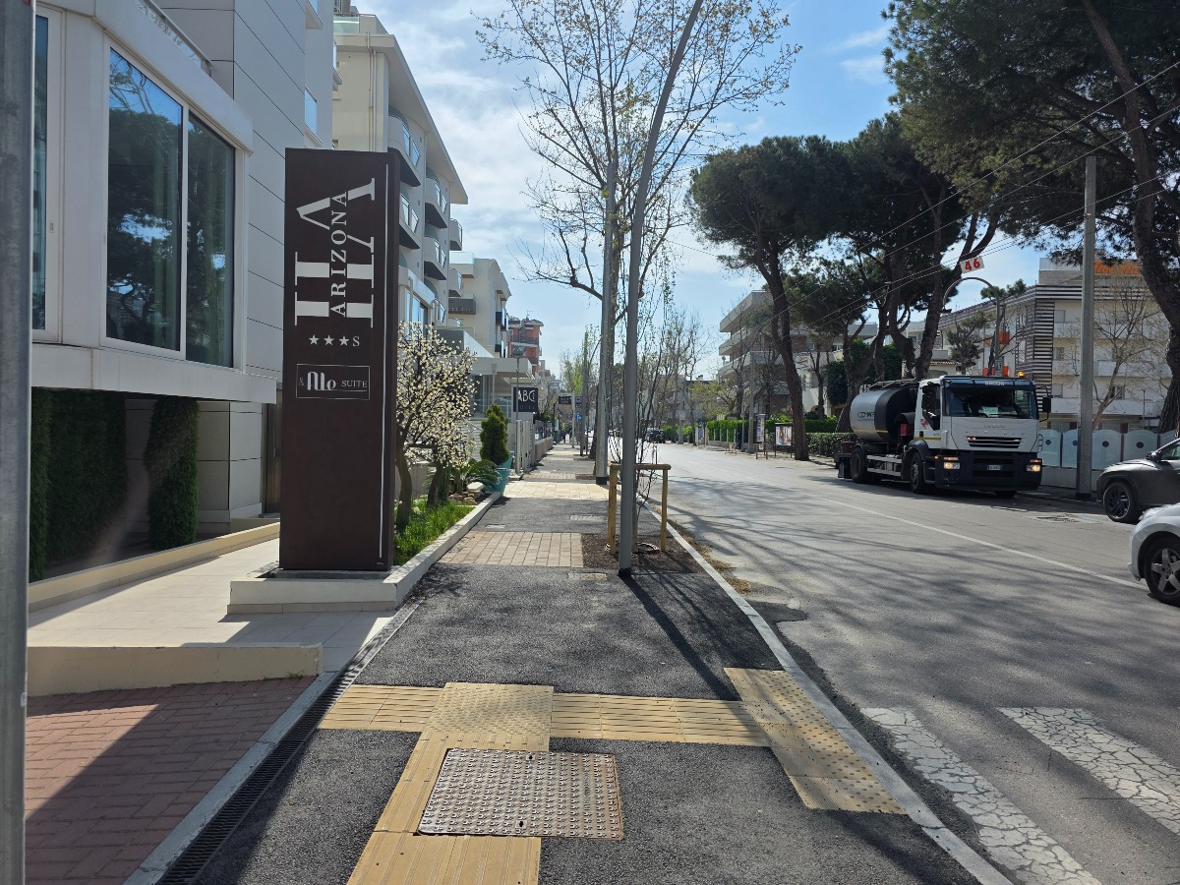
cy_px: 442
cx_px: 590
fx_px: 784
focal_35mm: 23
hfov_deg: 73.9
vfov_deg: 58.9
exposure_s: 1/7944
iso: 50
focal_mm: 6.3
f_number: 1.7
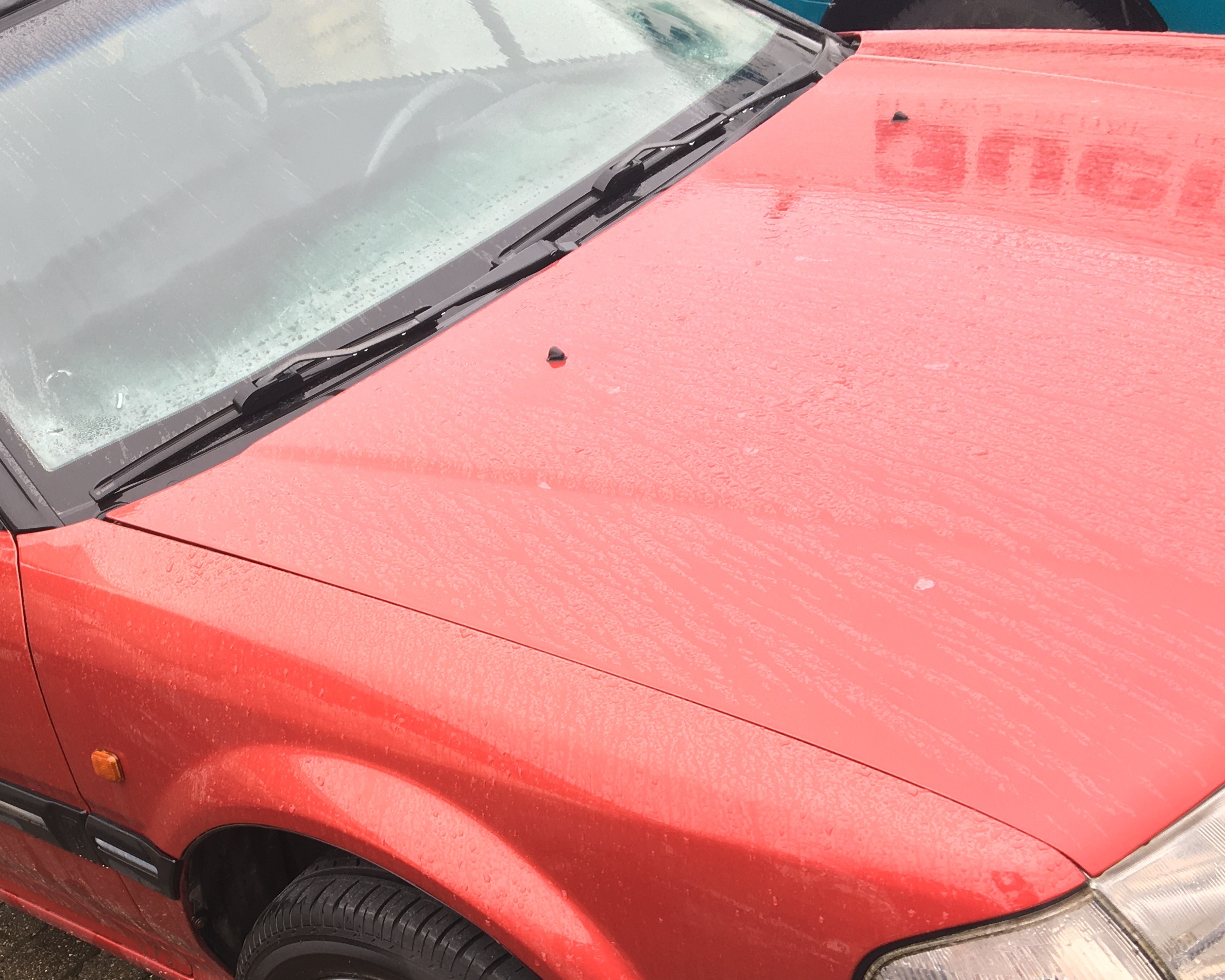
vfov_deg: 31.1
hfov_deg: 37.4
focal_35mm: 48
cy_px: 698
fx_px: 1740
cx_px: 246
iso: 25
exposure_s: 1/100
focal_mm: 4.15
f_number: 2.2
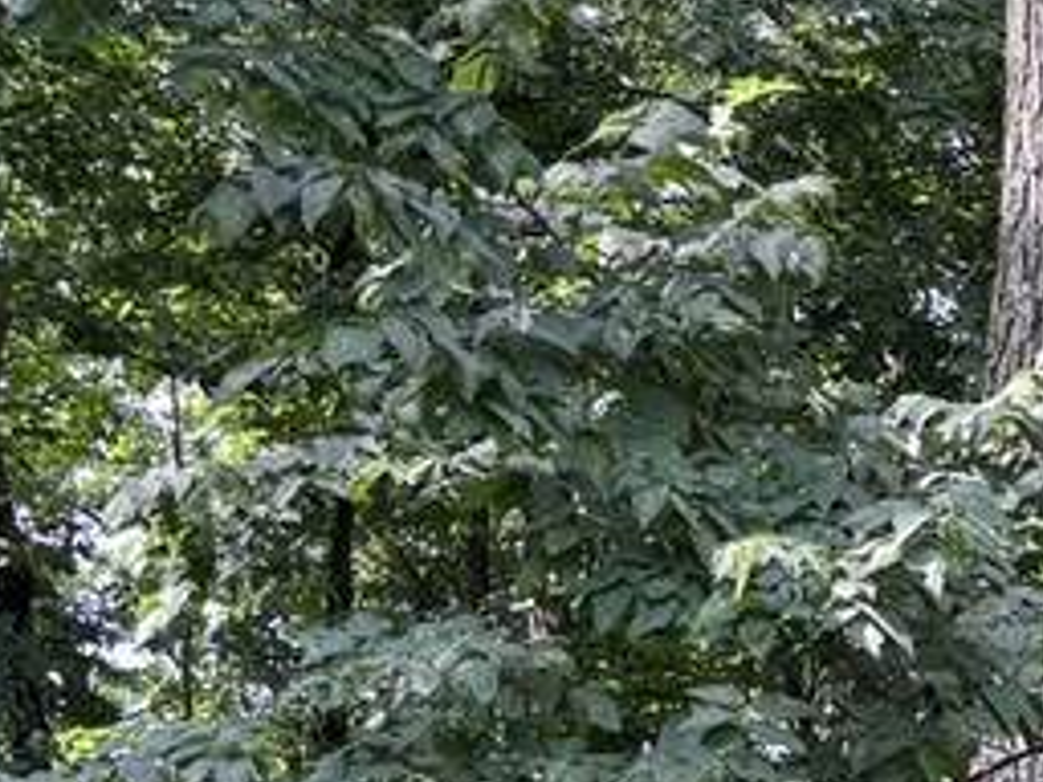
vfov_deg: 10.9
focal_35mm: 130
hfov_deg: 13.7
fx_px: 3917
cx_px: 1837
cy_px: 1197
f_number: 1.6
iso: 40
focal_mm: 5.96
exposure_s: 1/202
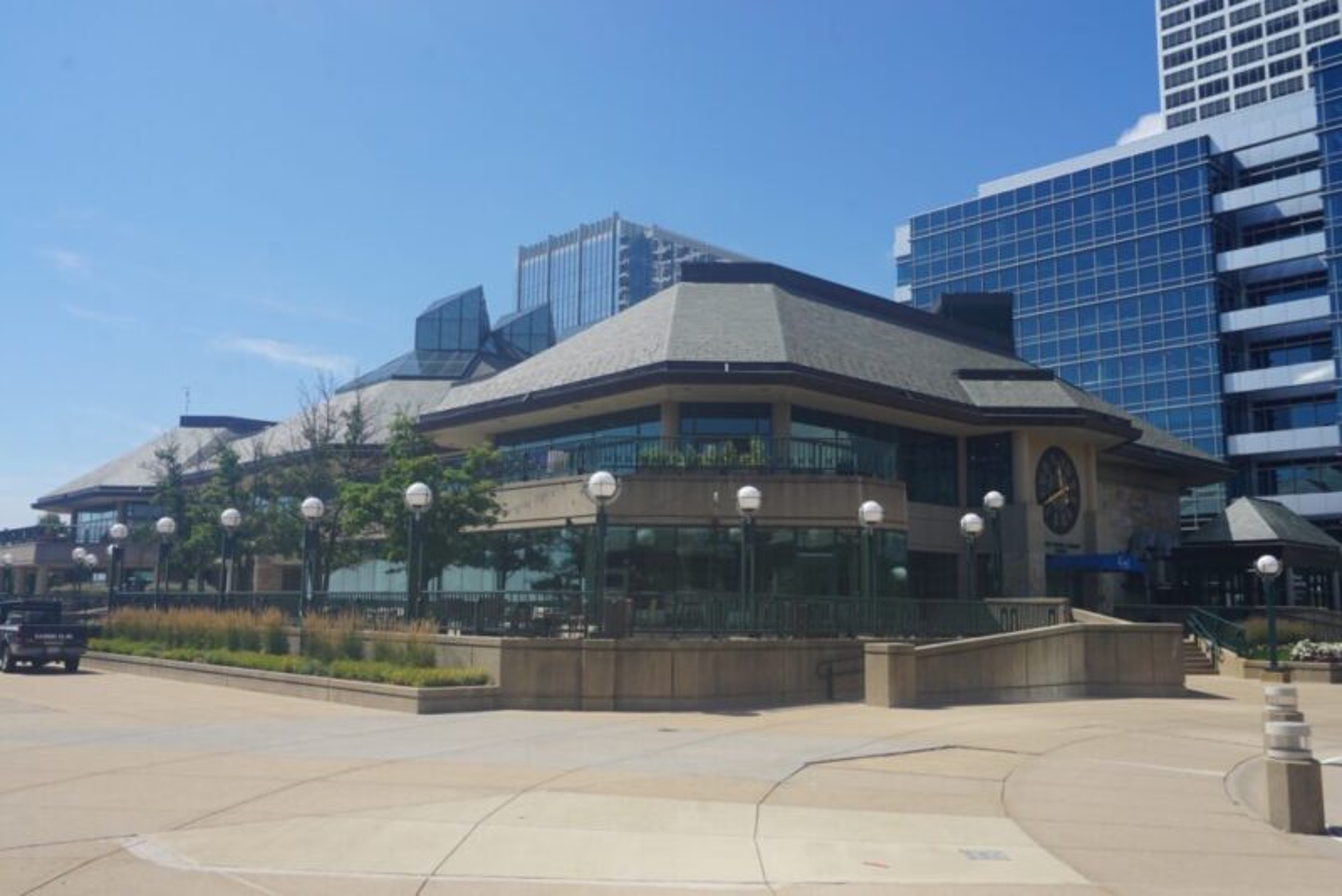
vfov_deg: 41.7
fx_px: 1175
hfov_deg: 59.5
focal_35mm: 32
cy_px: 448
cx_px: 671
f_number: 11
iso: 100
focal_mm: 21
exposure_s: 1/160
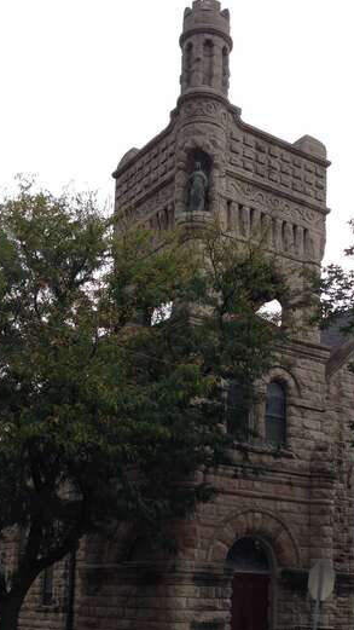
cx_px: 233
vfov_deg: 38.5
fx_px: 885
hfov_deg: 22.5
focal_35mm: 53
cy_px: 443
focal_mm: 4.12
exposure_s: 1/354
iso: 50
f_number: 2.4
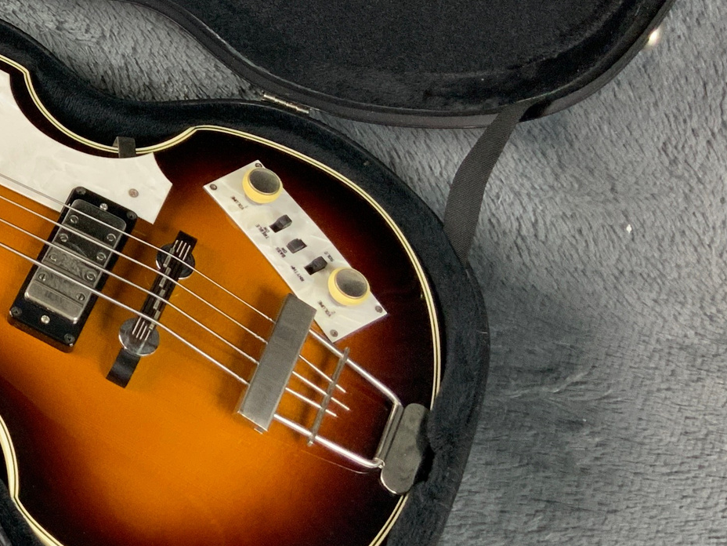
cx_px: -215
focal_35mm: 80
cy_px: 20
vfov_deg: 18.0
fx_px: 1680
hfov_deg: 22.0
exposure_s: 1/60
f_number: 1.8
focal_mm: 3
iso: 160
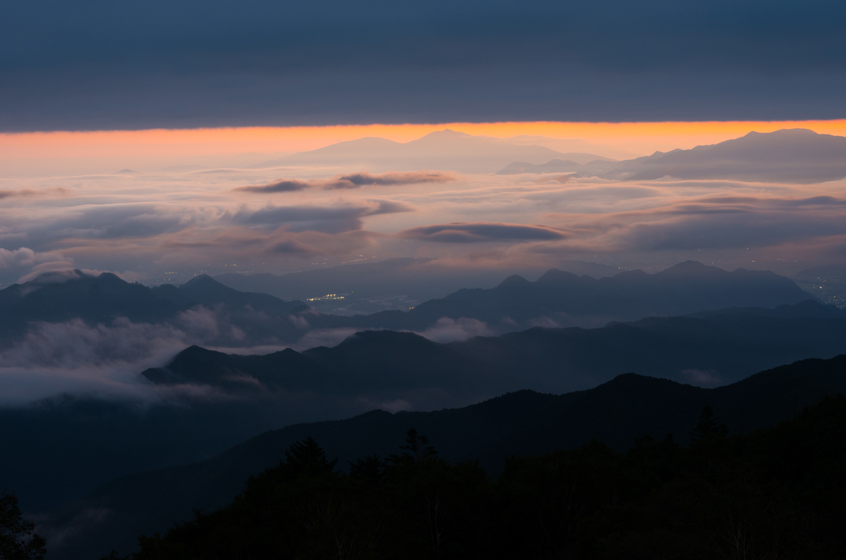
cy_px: 280
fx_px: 1759
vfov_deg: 18.1
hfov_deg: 27.0
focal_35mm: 75
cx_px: 423
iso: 160
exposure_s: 3
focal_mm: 50
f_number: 8
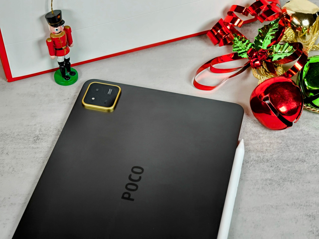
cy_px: 120
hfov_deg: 27.8
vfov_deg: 21.0
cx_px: 160
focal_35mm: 70
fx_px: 645
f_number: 13
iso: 500
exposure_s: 1/70
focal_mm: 16.53
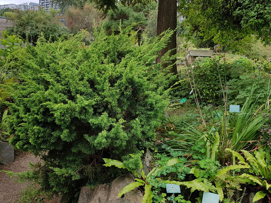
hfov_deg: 54.0
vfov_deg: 41.8
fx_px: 266
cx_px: 138
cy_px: 108
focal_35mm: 34
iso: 50
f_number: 1.7
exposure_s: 1/716
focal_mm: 4.2
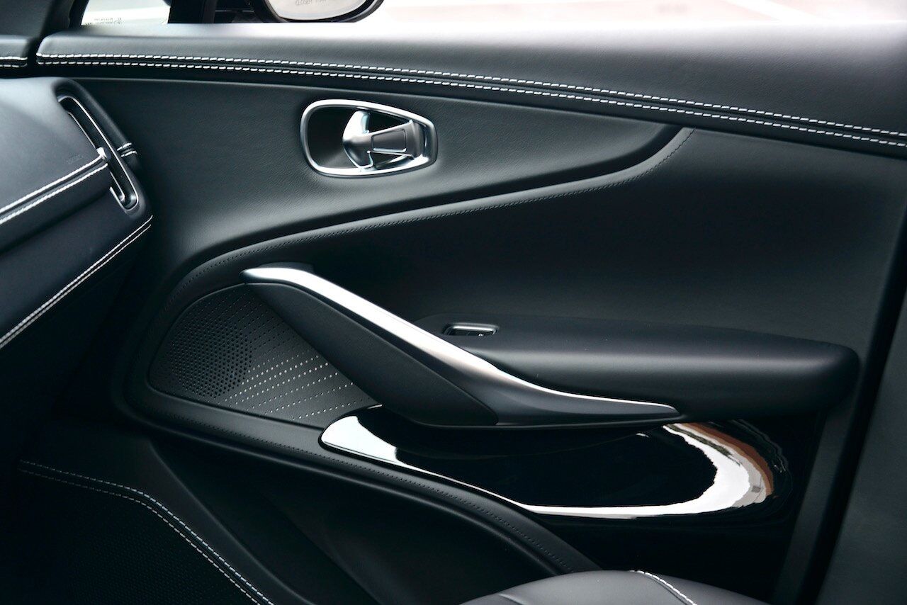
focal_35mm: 70
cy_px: 302
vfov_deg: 19.5
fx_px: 1764
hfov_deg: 28.8
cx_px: 454
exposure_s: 1/60
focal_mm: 70
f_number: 5
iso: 320
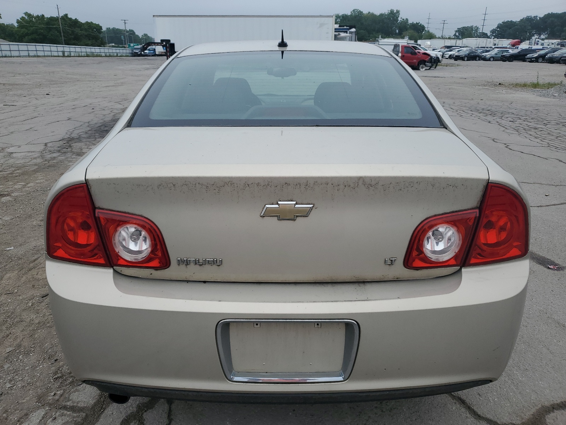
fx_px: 425
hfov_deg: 67.3
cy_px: 212
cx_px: 283
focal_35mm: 26
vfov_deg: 53.1
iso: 50
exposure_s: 1/1429
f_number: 1.5
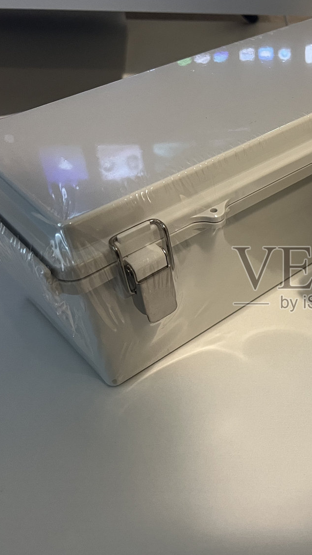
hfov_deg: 27.9
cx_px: 314
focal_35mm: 40
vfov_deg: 50.5
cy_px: 280
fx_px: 589
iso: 200
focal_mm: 5.7
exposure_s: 1/60
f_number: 1.5
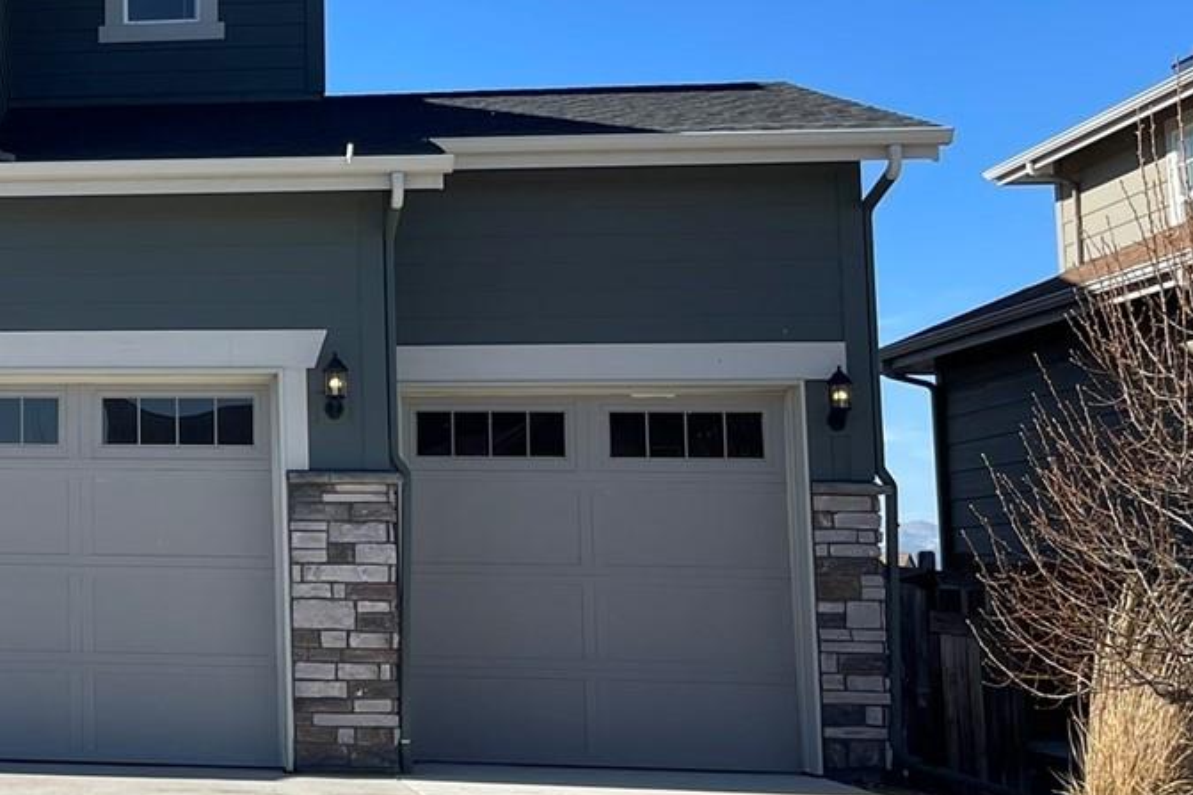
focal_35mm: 62
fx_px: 2054
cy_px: 311
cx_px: -201
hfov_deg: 28.6
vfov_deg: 21.9
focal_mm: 5.1
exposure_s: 1/3003
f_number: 1.6
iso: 32
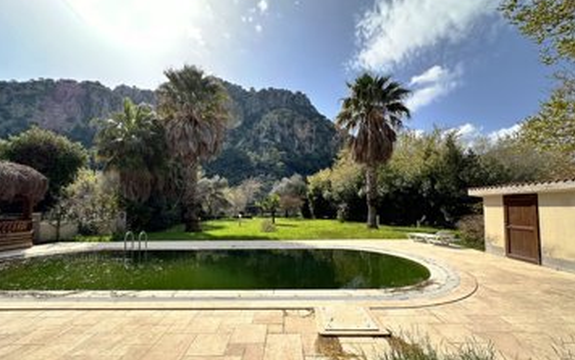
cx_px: 286
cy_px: 192
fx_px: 235
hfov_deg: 101.4
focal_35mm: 15
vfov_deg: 74.8
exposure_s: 1/807
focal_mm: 2.22
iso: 40
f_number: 2.2
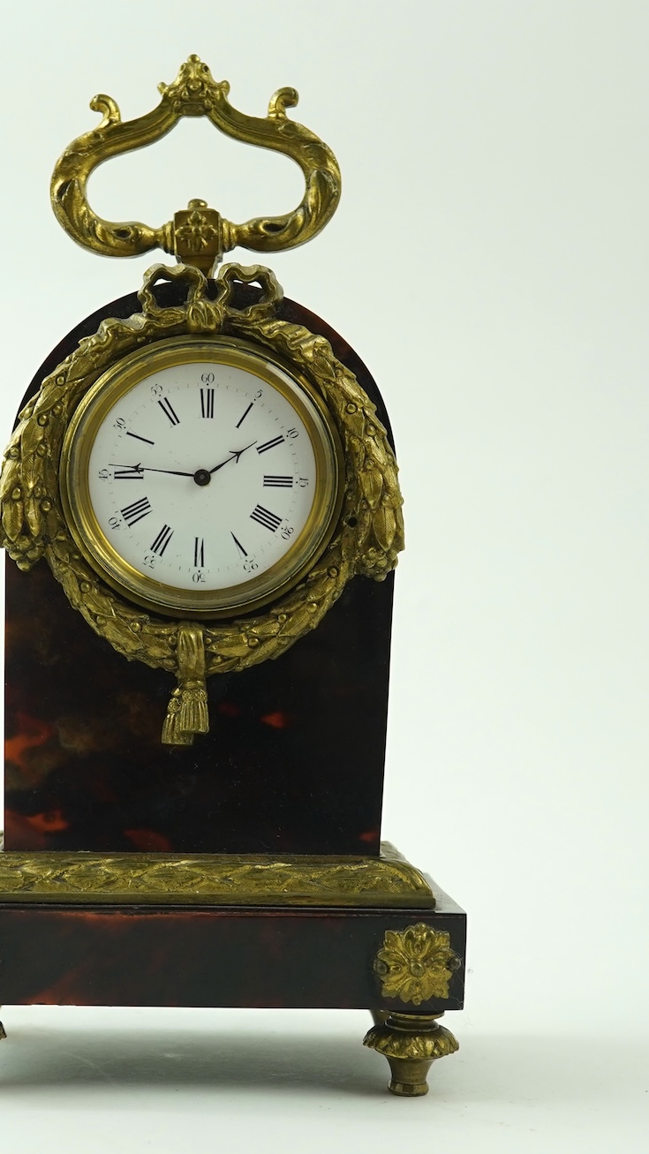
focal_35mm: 71
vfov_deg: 29.7
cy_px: 577
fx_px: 2173
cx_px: 221
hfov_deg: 17.0
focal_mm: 30
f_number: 9
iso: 500
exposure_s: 1/50
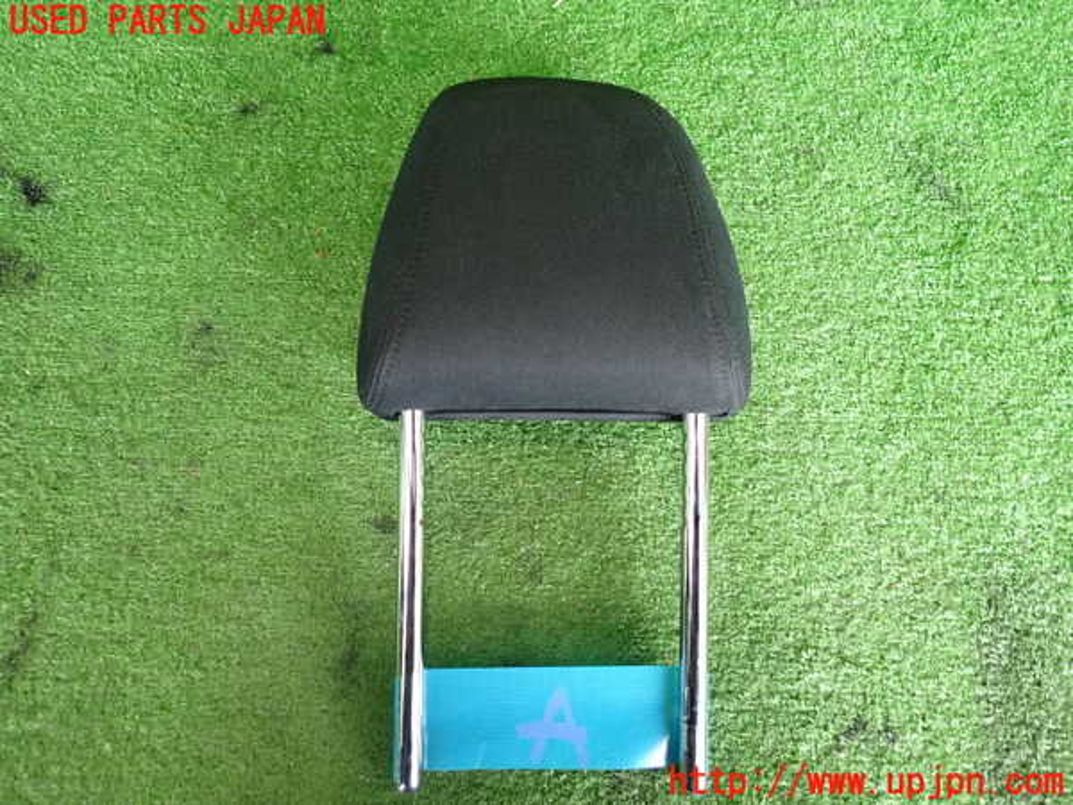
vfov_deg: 54.9
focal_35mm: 25
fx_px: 775
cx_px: 536
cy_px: 402
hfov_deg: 69.4
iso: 250
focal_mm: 4.5
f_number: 2
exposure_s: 1/30
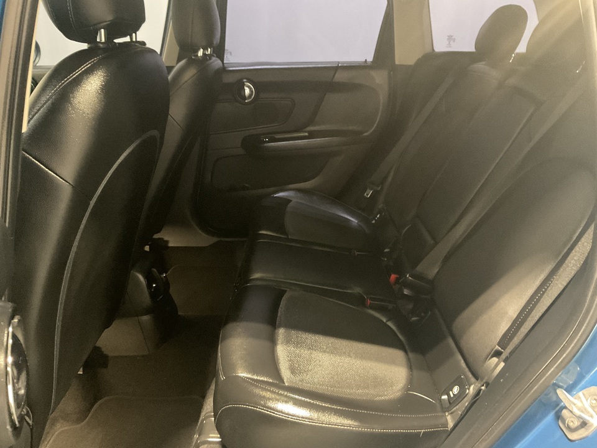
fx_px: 500
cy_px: 224
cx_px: 298
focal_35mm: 29
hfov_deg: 61.7
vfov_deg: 48.2
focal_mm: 3
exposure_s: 1/20
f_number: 1.8
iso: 500
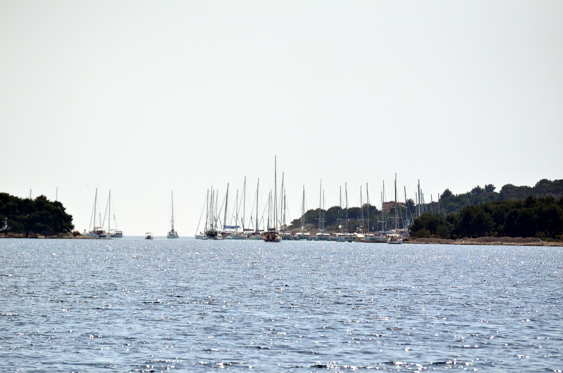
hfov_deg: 6.3
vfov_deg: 4.1
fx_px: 5149
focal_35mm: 330
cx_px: 282
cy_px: 186
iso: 720
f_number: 5.3
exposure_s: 1/8000
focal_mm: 220
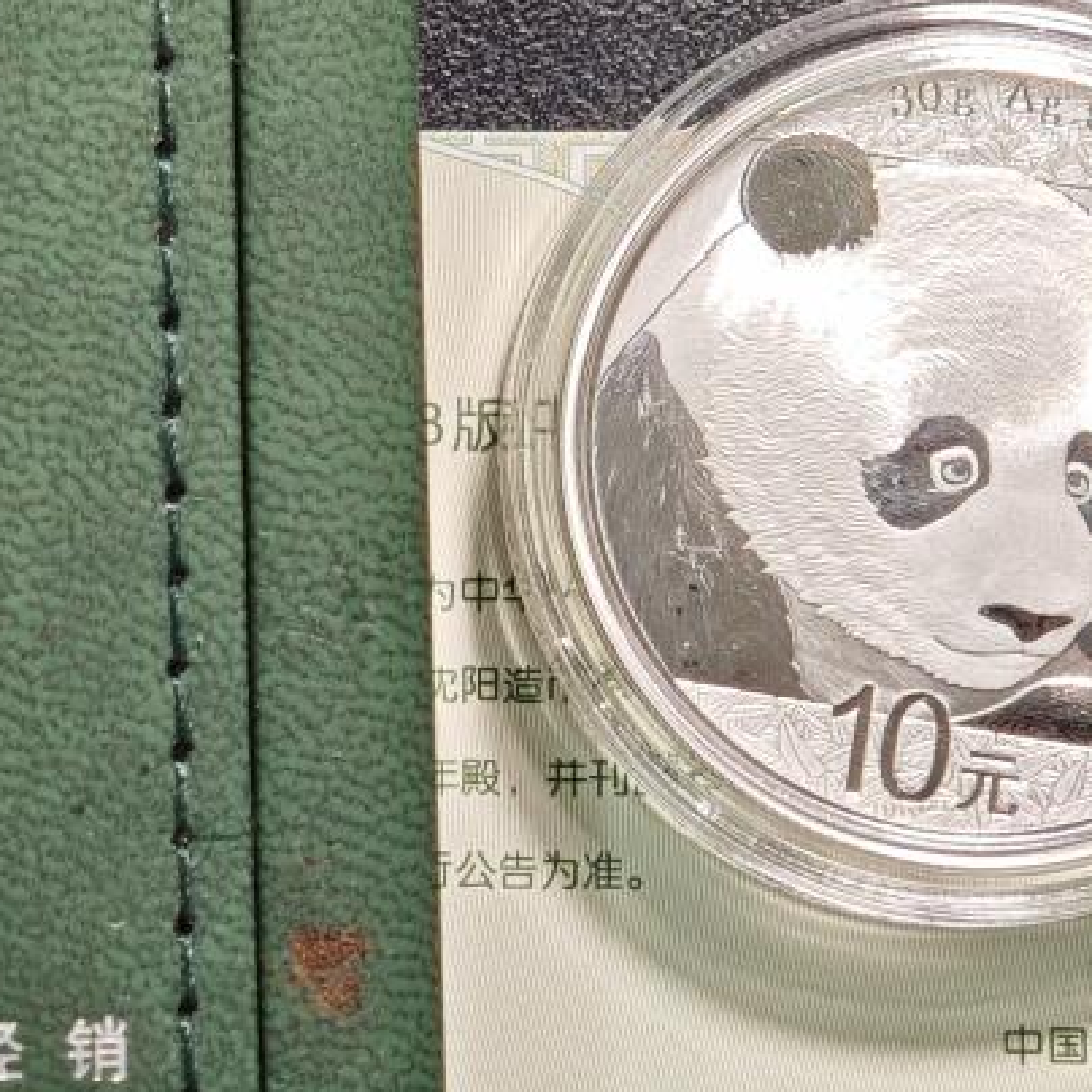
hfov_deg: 9.5
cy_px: 416
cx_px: 119
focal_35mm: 184
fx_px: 6567
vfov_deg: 9.5
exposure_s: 1/60
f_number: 2
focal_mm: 9
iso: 400
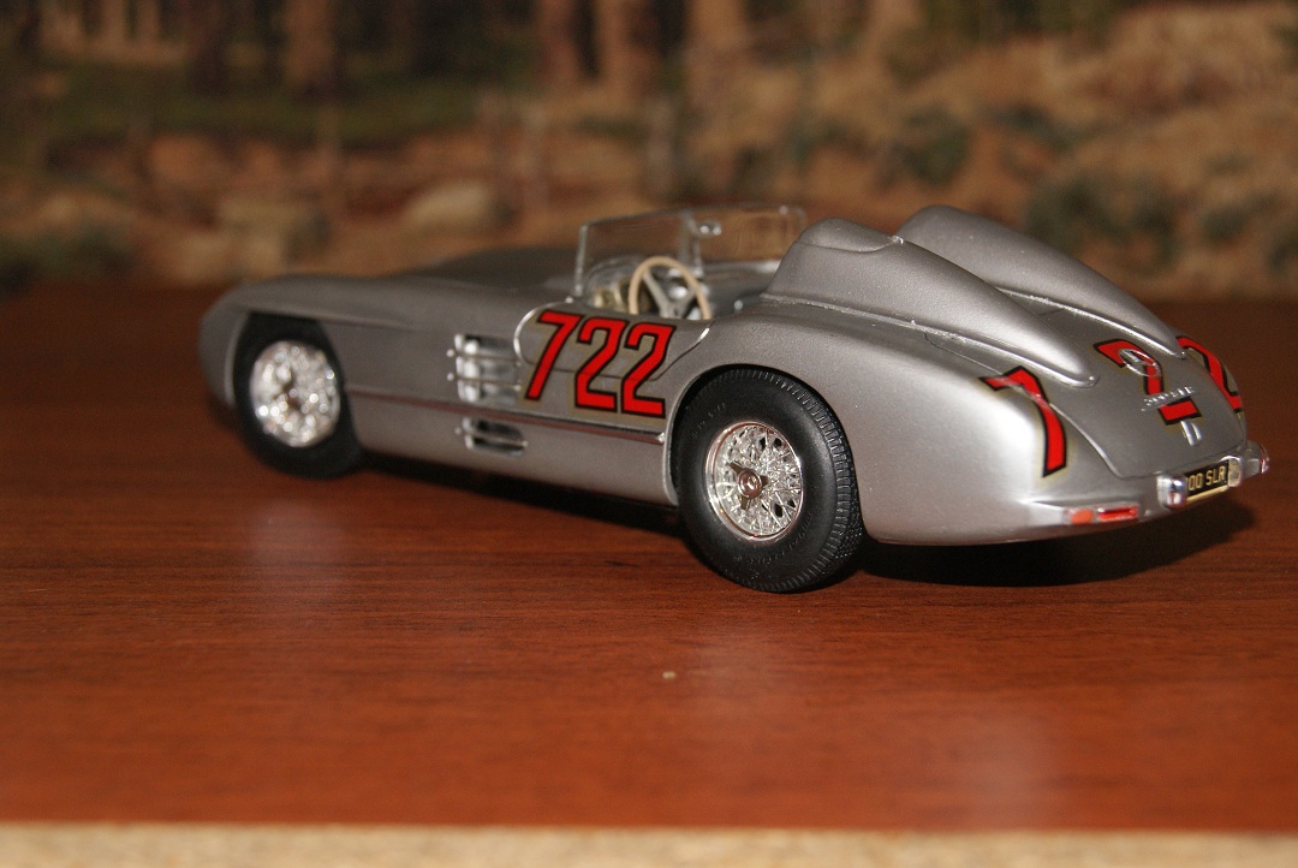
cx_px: 649
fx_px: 2165
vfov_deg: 22.7
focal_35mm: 60
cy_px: 434
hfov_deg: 33.4
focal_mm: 40
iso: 400
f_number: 5.6
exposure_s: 1/60
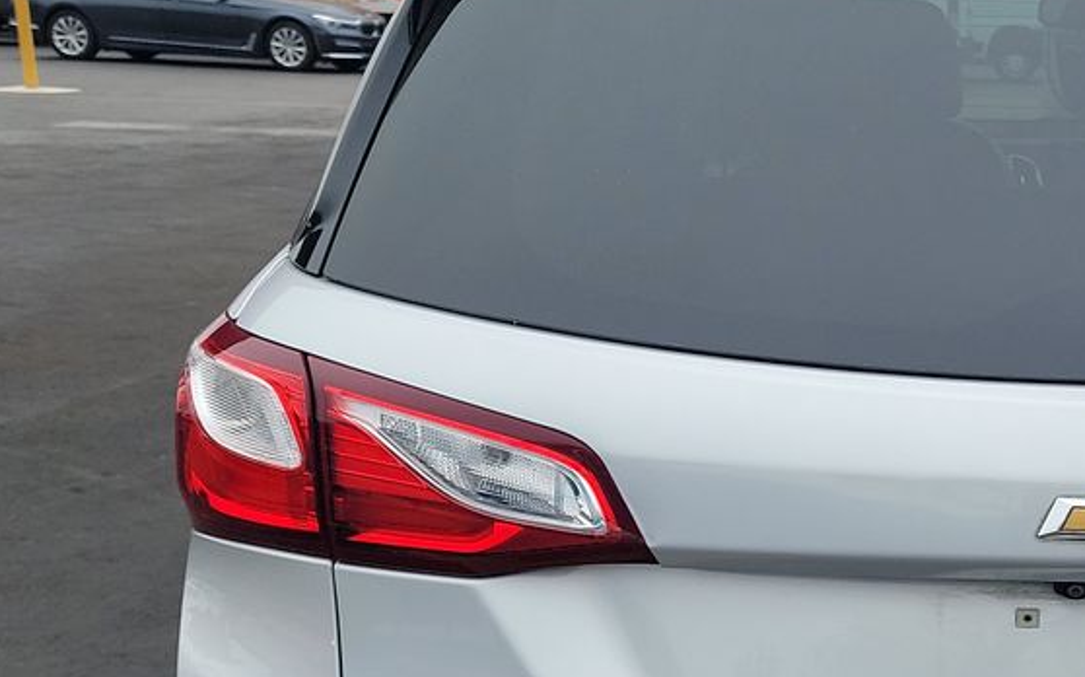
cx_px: 1081
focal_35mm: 73
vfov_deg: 17.5
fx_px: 2157
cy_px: 621
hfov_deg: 26.7
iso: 50
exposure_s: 1/256
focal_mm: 6.7
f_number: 1.8
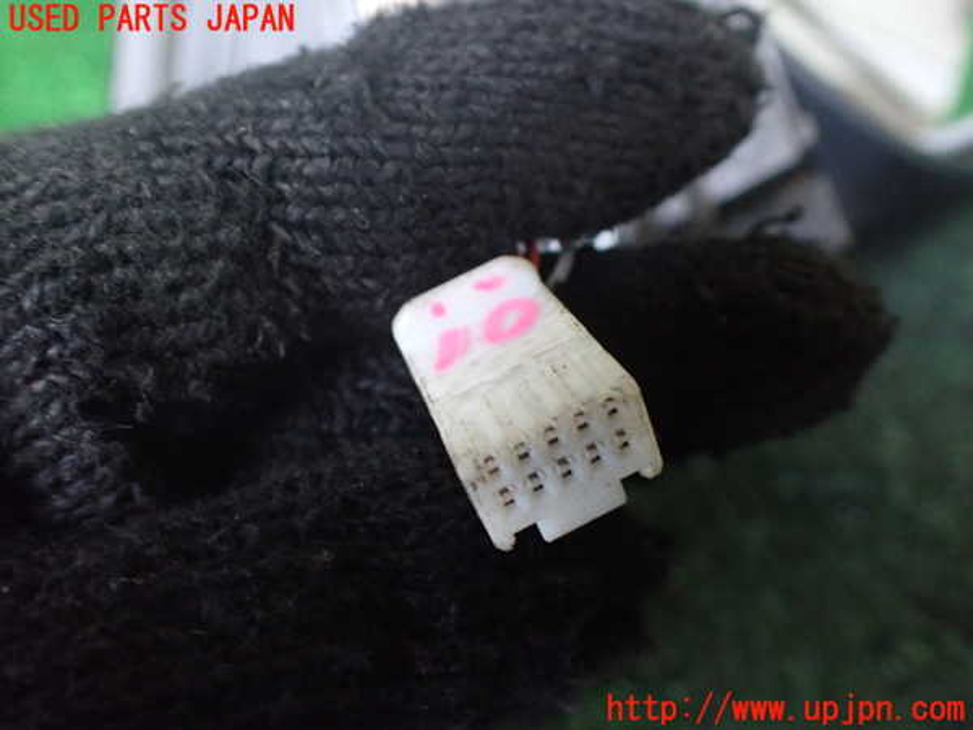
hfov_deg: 60.0
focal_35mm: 30
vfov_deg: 46.8
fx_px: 843
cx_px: 486
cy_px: 365
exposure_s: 1/30
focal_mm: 5.4
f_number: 2.3
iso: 1000
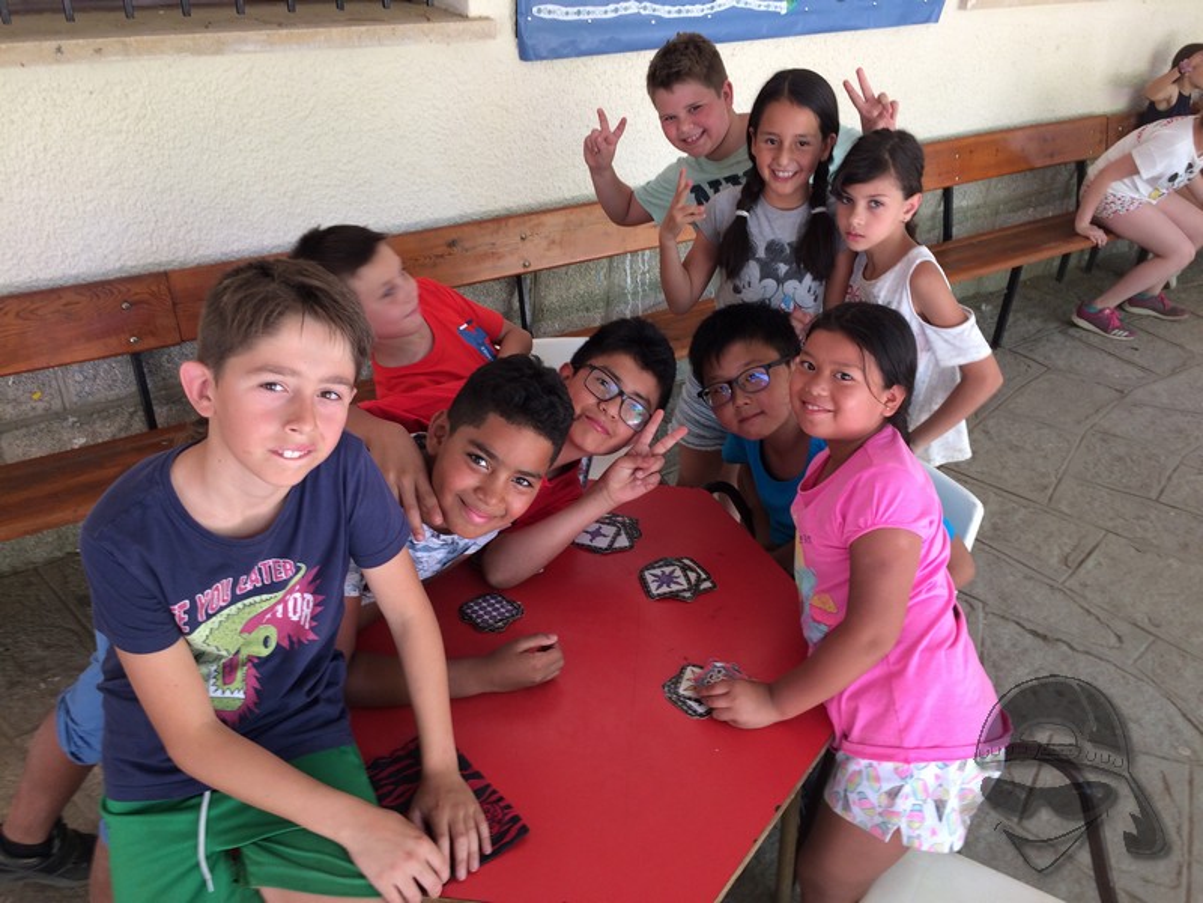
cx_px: 602
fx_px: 1008
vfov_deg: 48.2
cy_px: 452
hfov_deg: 61.7
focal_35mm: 29
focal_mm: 4.15
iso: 50
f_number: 2.2
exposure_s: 1/50
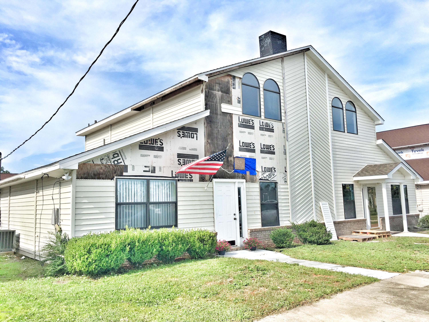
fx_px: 359
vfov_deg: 48.2
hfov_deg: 61.7
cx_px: 214
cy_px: 161
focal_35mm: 29
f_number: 2.2
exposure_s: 1/1603
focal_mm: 4.15
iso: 25
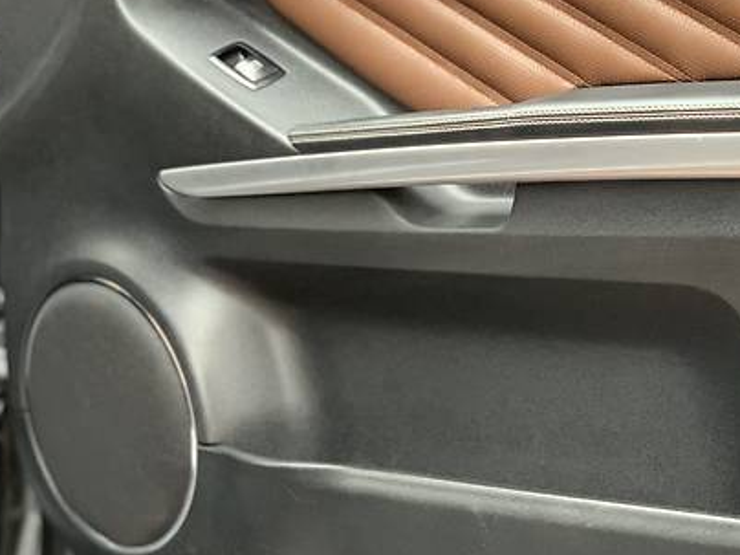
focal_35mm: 103
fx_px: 2202
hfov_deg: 18.9
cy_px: 214
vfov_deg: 14.4
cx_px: 559
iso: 125
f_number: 2.4
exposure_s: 1/67
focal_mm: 6
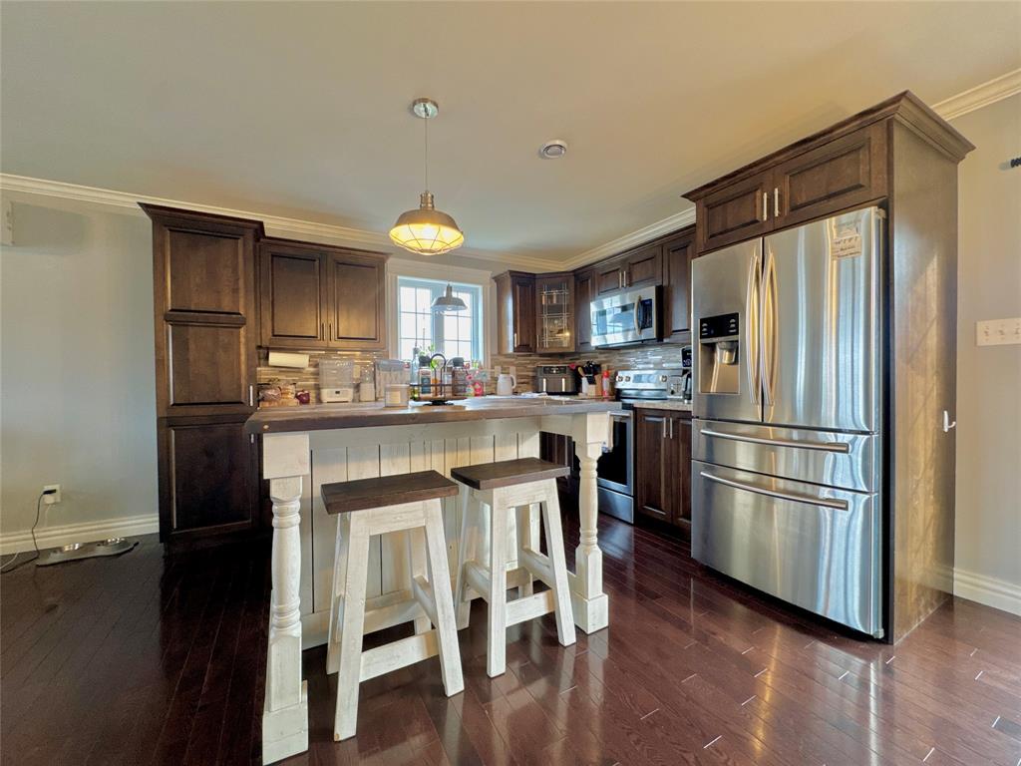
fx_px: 413
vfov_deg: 85.7
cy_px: 383
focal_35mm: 14
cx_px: 510
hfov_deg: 102.1
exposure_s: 1/60
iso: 200
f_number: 2.2
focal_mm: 2.22
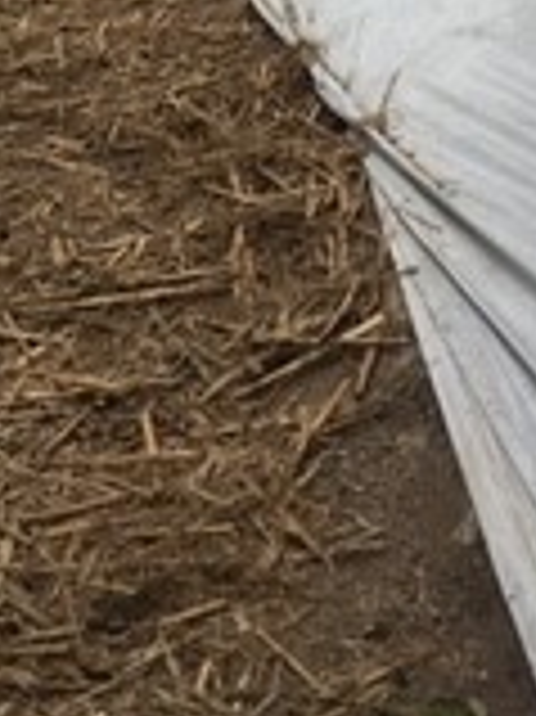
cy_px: -558
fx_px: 2419
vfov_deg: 14.8
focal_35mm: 117
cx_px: 54
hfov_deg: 12.5
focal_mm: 4.15
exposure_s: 1/265
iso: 25
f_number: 2.2
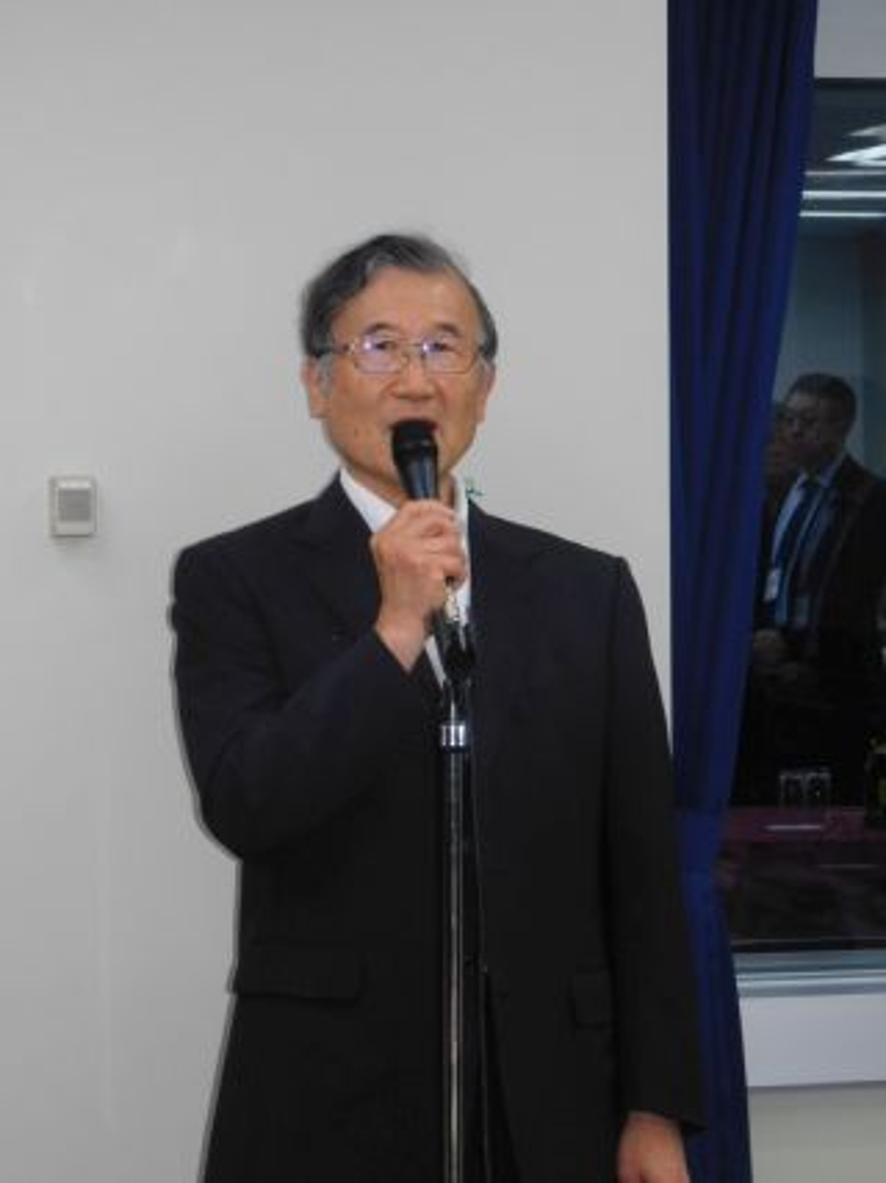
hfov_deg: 12.9
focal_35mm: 115
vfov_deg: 17.1
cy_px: 592
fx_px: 3927
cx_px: 443
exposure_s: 1/60
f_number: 4.8
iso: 280
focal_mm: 20.3
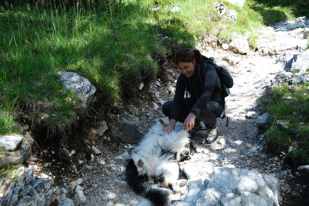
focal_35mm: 33
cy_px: 111
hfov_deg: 57.2
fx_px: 283
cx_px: 165
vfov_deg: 39.9
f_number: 4
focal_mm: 19.2
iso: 200
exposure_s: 1/320
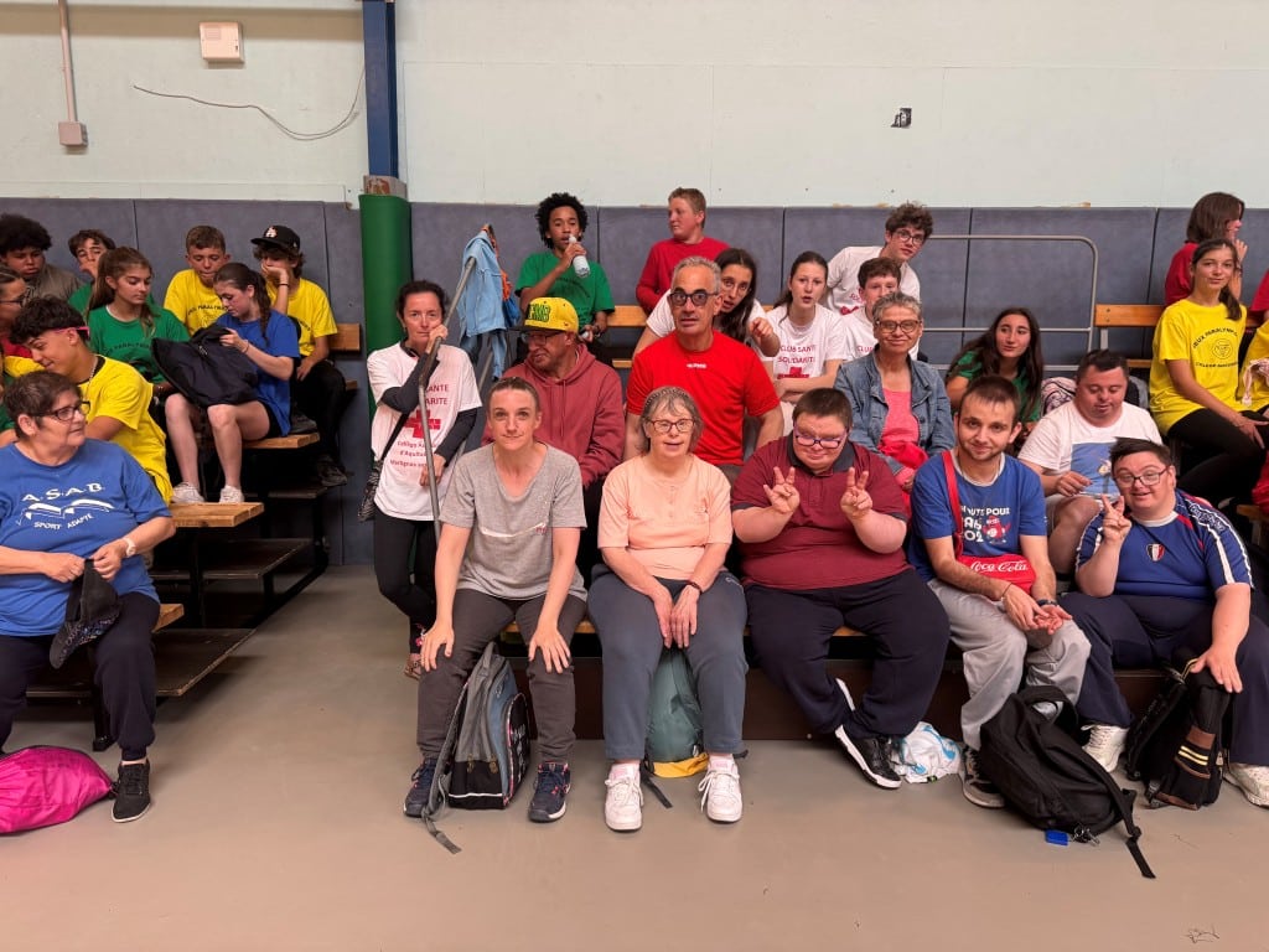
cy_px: 476
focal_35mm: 24
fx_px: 880
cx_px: 634
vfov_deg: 56.8
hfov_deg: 71.6
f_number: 1.78
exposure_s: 1/121
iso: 160
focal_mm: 6.76
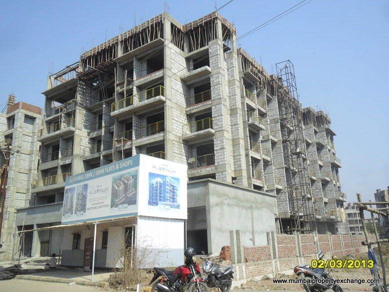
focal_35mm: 32
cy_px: 146
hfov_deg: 56.8
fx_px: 360
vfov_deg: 44.2
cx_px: 194
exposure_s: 1/1000
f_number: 3.7
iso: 100
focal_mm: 5.7
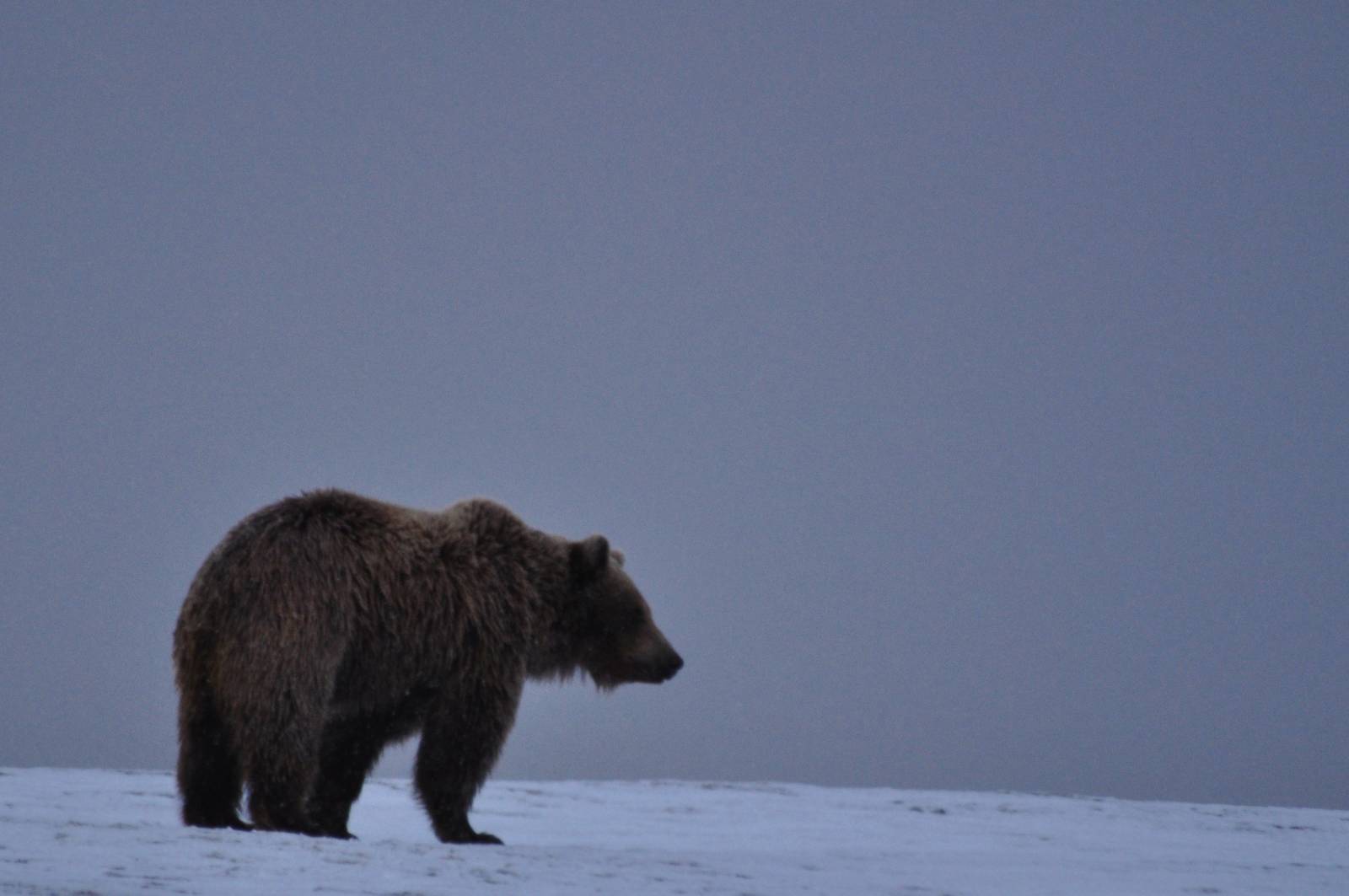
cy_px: 448
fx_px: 16843
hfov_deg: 4.6
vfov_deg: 3.0
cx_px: 674
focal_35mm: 450
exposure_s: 1/1000
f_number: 5.6
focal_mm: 300
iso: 560
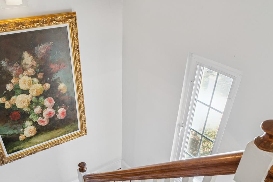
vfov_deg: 37.2
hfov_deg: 57.1
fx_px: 250
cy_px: 166
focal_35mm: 33
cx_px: 125
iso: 400
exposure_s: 1/5
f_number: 8
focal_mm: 17
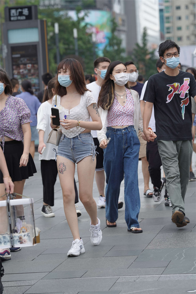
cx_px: 98
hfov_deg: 10.2
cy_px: 147
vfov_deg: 15.2
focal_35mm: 135
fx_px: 1102
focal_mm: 135
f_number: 4.5
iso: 400
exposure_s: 1/800
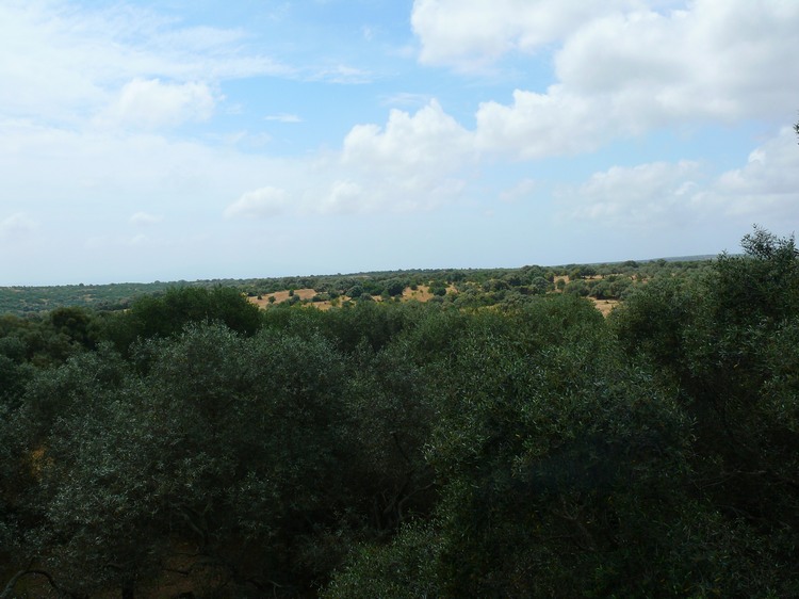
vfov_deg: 40.7
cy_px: 300
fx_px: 808
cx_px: 400
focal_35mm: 35
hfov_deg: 52.6
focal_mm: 7.4
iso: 100
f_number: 5.6
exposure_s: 1/200
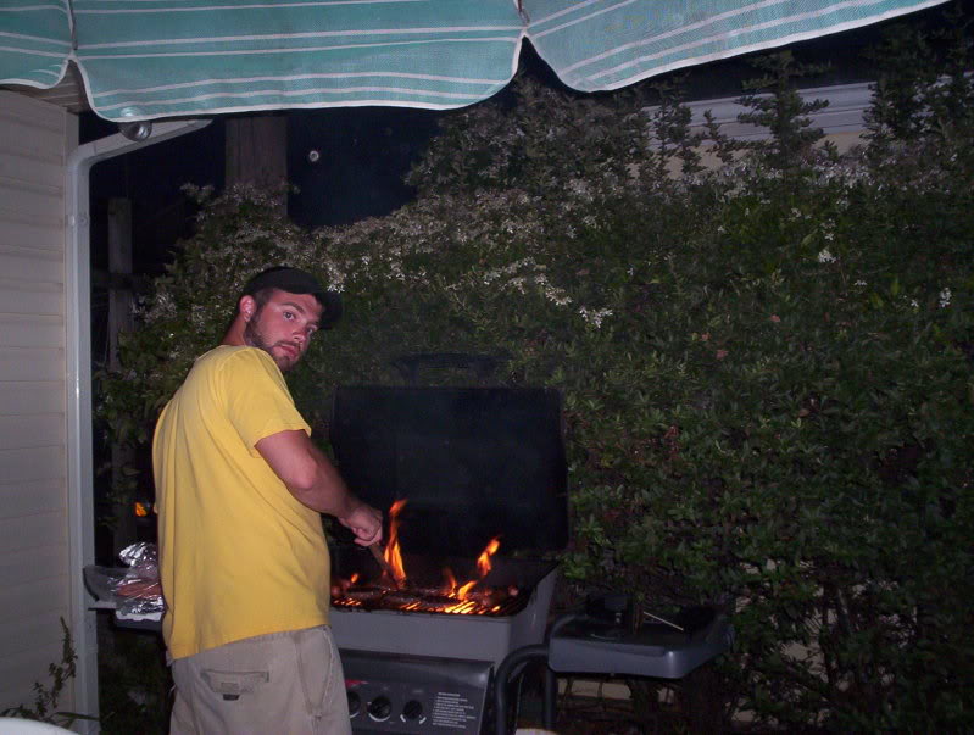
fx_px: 1072
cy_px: 368
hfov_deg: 48.9
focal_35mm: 38
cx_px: 487
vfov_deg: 37.9
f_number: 4.5
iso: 140
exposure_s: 1/60
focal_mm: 4.99
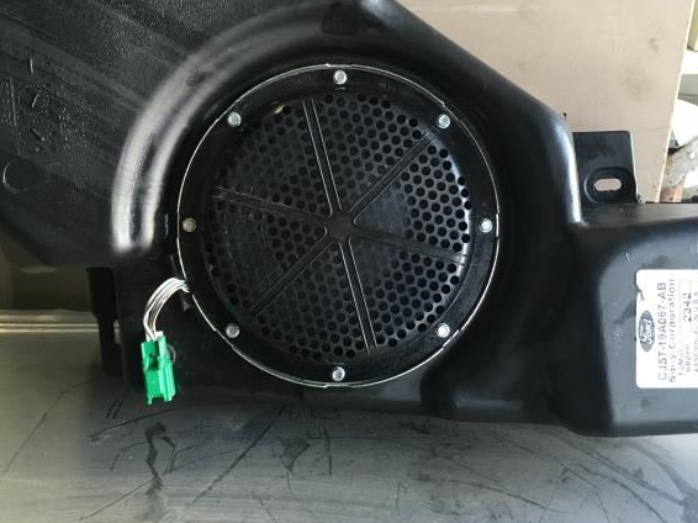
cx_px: 332
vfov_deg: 34.8
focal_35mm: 41
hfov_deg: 45.8
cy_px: 179
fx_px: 826
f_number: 2.2
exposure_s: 1/30
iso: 40
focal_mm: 4.15
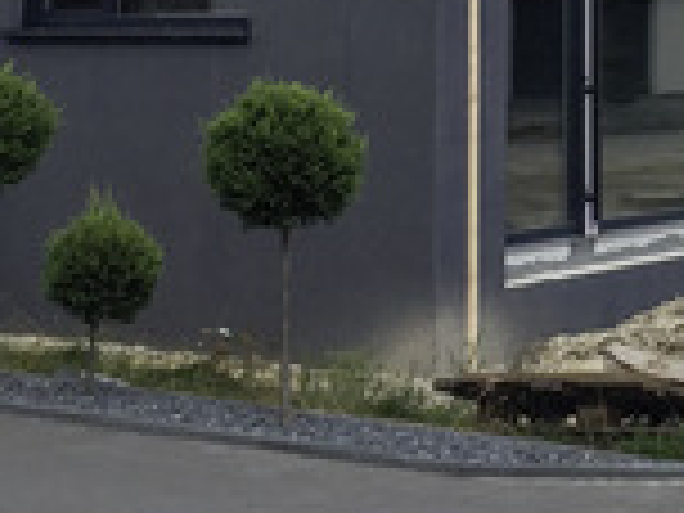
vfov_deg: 14.1
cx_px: 650
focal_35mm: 101
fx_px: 1996
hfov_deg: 19.0
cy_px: -144
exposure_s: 1/1883
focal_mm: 4.15
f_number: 2.2
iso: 32
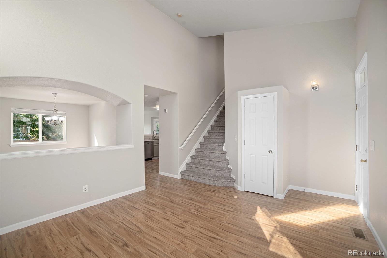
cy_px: 129
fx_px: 161
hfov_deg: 100.4
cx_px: 194
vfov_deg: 77.3
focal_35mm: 15
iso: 100
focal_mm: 15
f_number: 9
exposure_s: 1/6
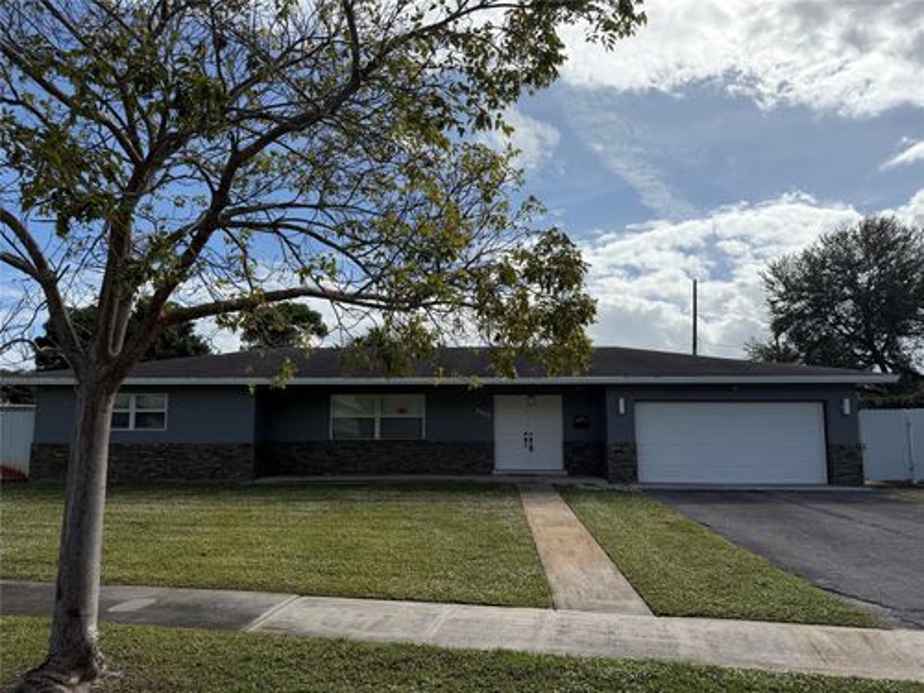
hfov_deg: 71.6
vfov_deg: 56.8
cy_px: 346
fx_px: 641
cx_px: 462
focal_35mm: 24
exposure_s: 1/11905
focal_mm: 6.76
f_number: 1.78
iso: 100
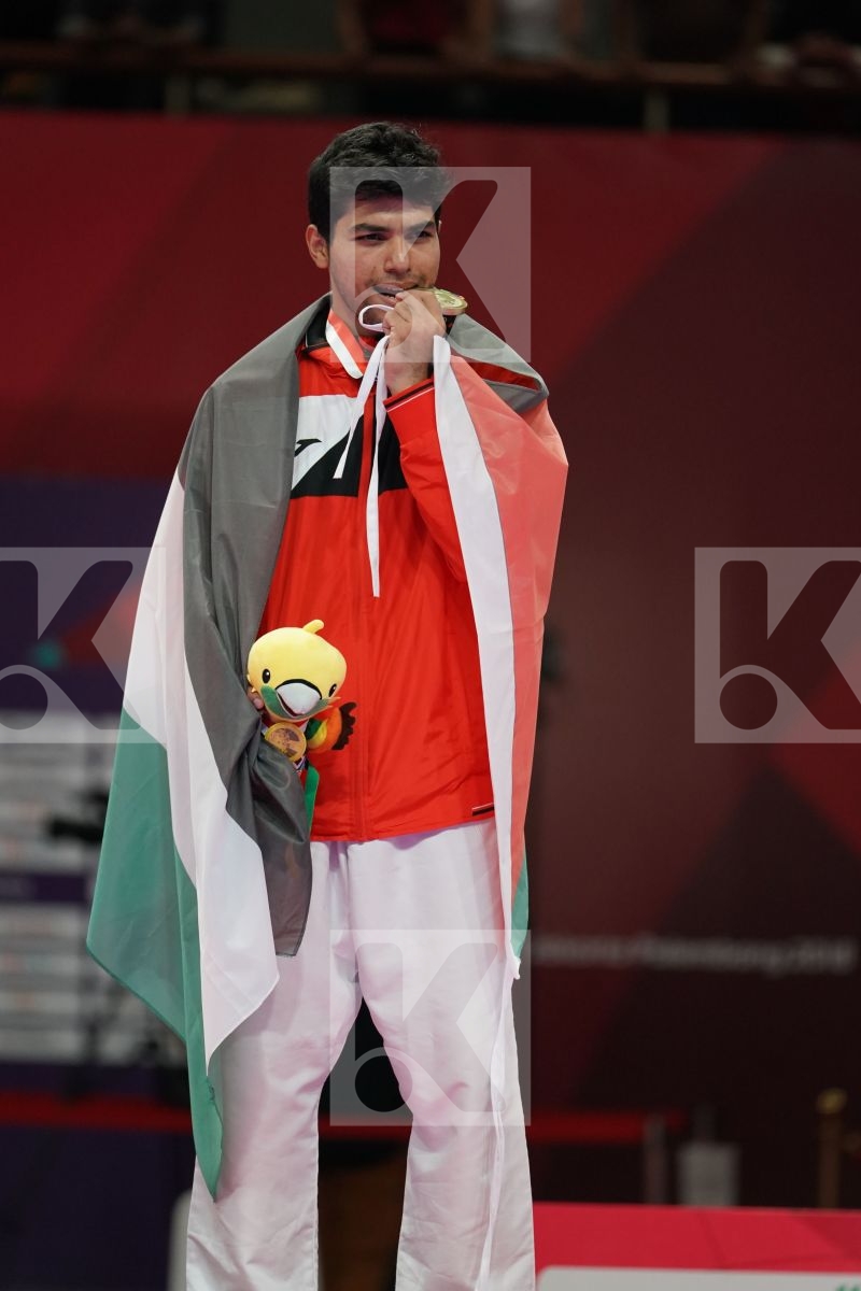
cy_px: 646
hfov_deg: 4.9
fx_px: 10044
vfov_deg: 7.4
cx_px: 430
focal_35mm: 280
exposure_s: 1/500
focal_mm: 280
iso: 2500
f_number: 4
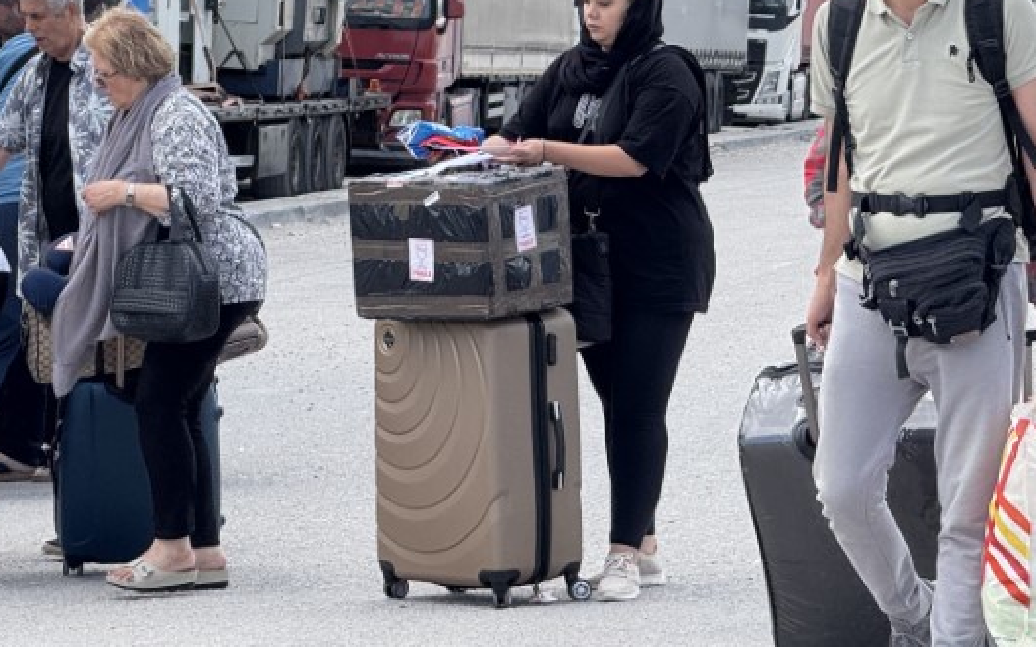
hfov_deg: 9.4
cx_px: 348
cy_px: 121
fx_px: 6294
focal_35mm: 223
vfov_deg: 5.9
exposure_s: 1/611
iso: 50
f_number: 2.8
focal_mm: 15.66
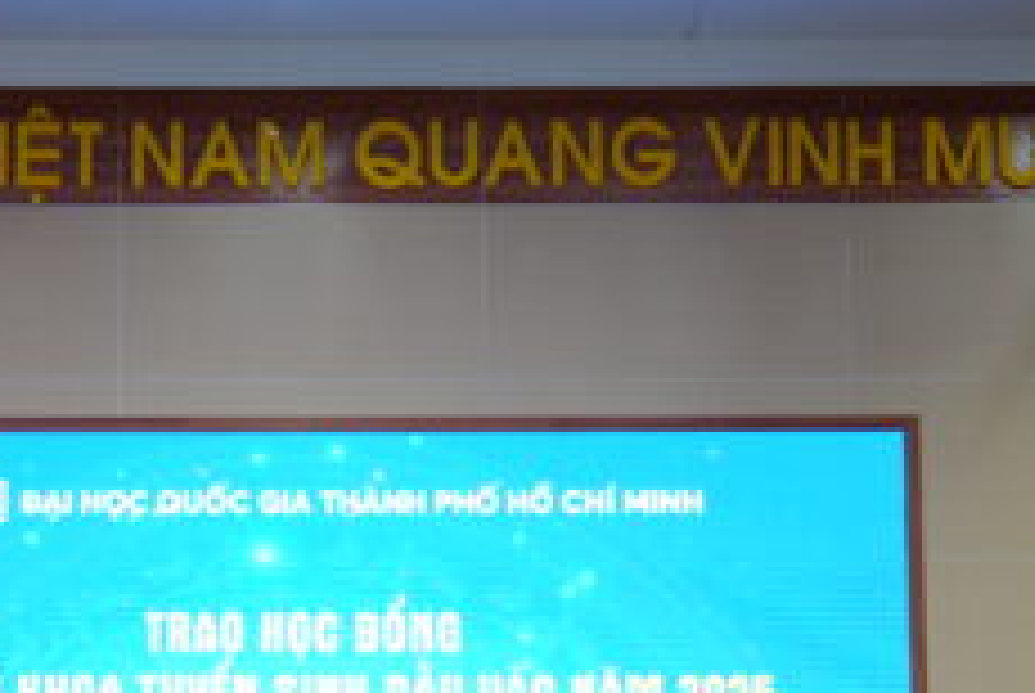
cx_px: 279
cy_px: 814
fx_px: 2850
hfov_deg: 20.4
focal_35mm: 99
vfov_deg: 13.5
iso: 1600
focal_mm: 38
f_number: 3.5
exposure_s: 1/200
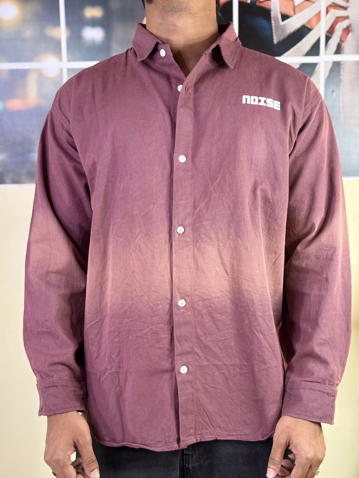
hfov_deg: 28.0
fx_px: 719
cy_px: 239
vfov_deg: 36.8
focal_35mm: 52
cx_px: 180
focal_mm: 5.96
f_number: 1.6
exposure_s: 1/33
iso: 160
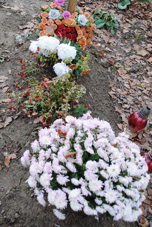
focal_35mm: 49
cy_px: 54
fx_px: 310
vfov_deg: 39.1
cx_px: 70
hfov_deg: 27.6
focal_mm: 18
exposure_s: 1/80
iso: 200
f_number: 4.5
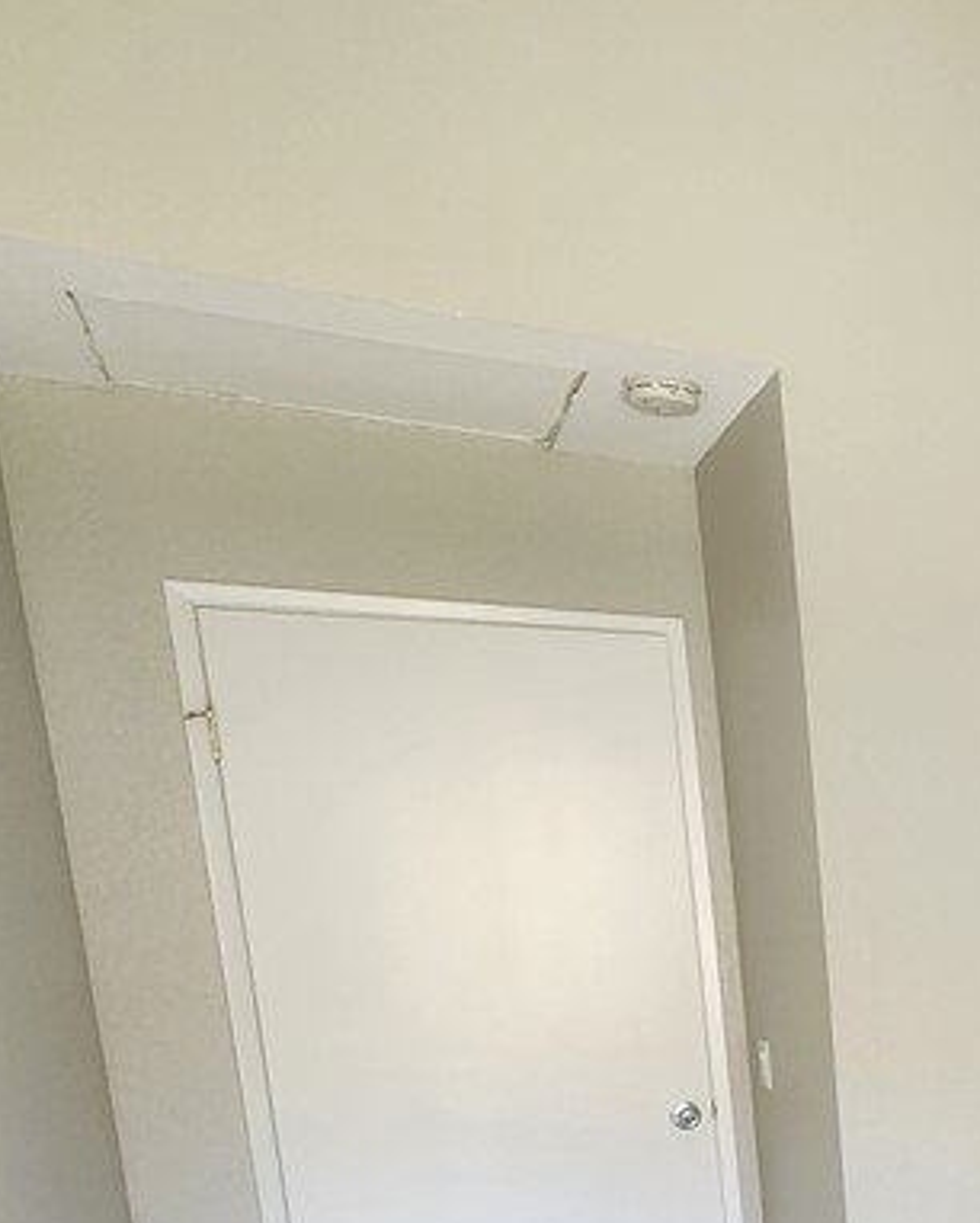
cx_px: 1255
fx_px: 1232
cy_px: 1089
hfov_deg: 32.9
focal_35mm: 34
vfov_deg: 47.7
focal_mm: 2.2
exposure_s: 1/60
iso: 400
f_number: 2.2
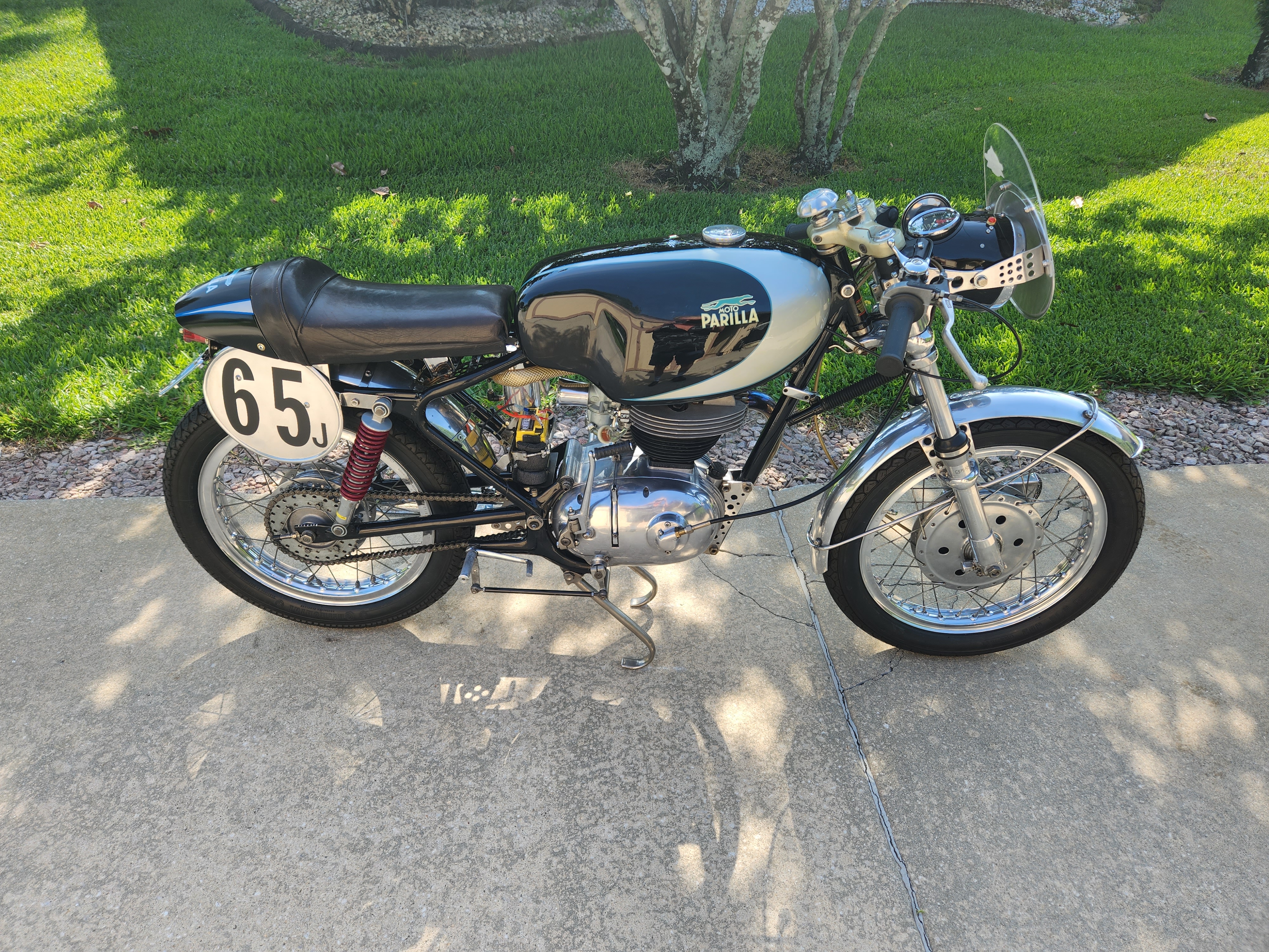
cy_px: 476
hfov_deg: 73.9
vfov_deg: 58.9
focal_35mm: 23
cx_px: 634
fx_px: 843
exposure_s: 1/385
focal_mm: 5.4
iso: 20
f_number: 1.8
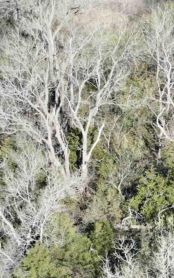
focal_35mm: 87
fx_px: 660
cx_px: 198
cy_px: 204
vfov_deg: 23.6
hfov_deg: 14.6
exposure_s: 1/350
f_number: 2.8
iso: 100
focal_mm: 4.5
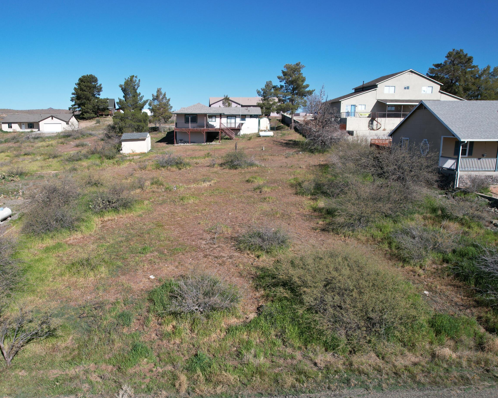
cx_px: 203
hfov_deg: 63.6
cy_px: 210
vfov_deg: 53.2
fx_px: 398
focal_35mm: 27
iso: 100
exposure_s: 1/240
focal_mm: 8.38
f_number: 2.8
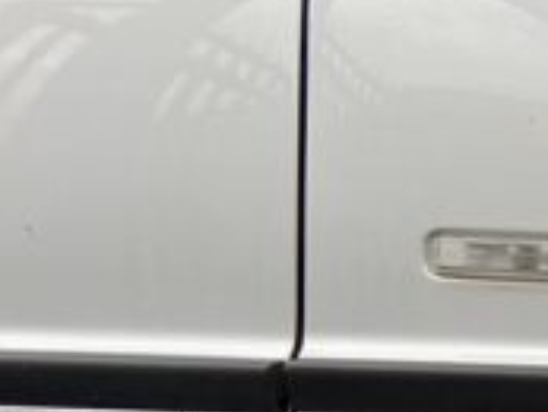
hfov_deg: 13.3
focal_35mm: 120
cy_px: 599
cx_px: 1213
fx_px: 1901
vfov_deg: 11.9
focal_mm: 4.25
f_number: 1.8
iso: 32
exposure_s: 1/316
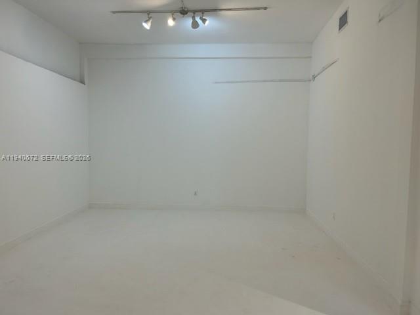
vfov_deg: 53.1
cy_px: 158
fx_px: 315
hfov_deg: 67.3
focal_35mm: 26
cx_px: 210
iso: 64
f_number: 1.5
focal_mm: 5.7
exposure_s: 1/120
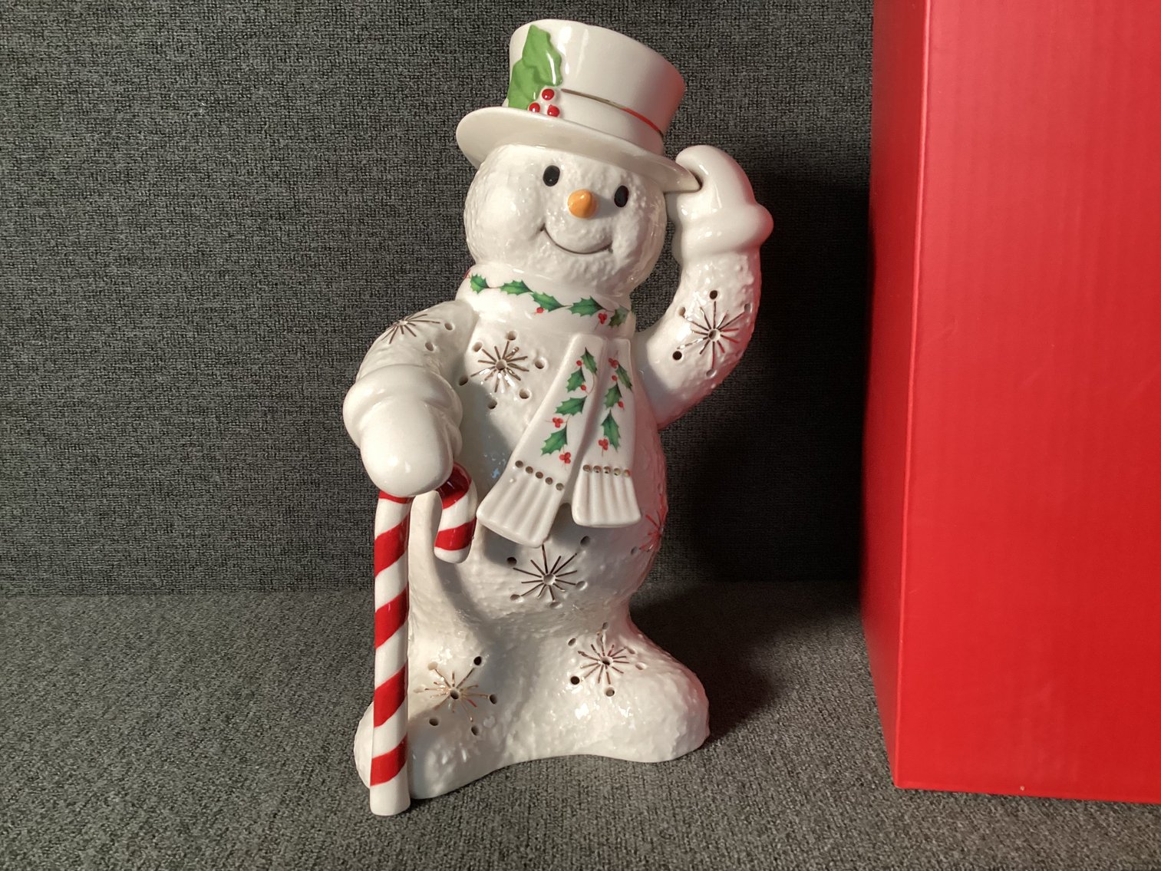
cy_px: 436
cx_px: 580
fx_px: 1040
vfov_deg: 45.4
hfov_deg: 58.3
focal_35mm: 31
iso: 250
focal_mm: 3.3
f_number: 2.4
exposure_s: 1/60
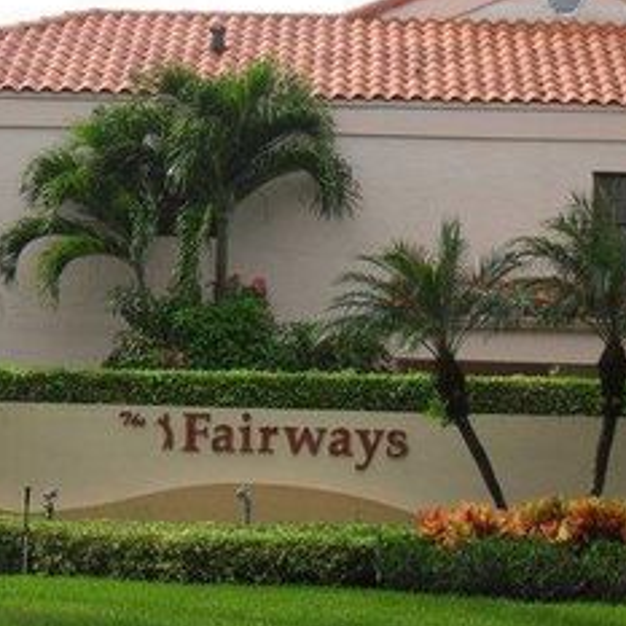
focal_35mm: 152
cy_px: 380
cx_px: 175
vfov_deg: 11.5
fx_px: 3110
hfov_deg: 11.5
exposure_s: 1/350
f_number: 4.4
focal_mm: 14.1
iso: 100
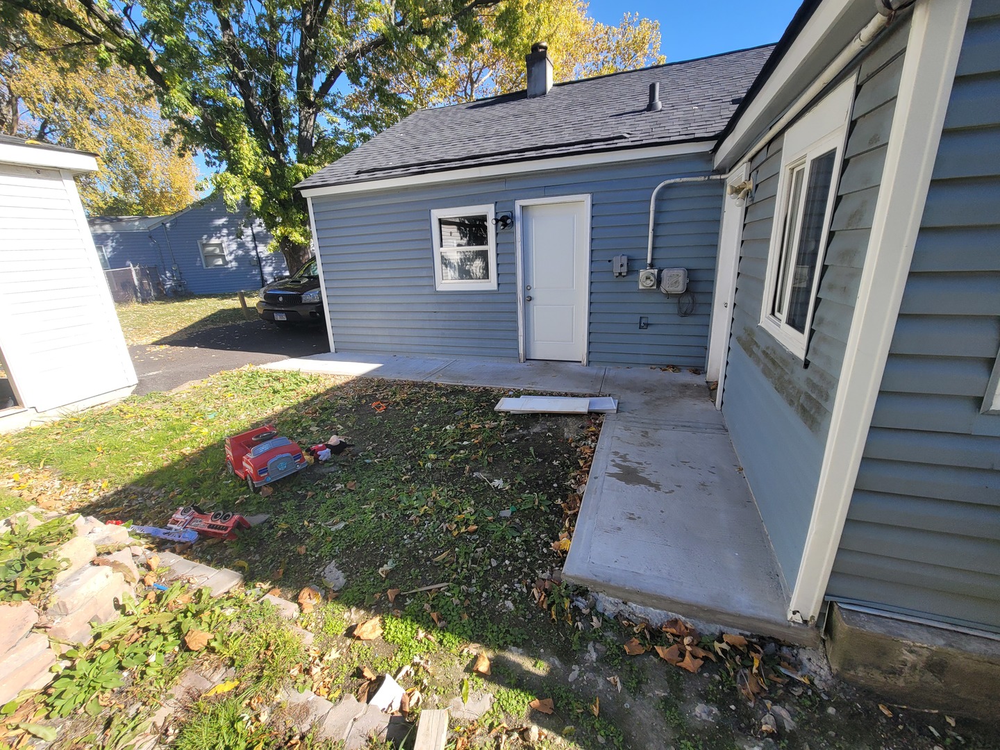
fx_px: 376
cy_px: 375
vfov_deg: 89.9
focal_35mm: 13
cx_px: 500
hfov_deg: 106.2
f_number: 2.2
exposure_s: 1/812
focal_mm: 2.2
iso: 64
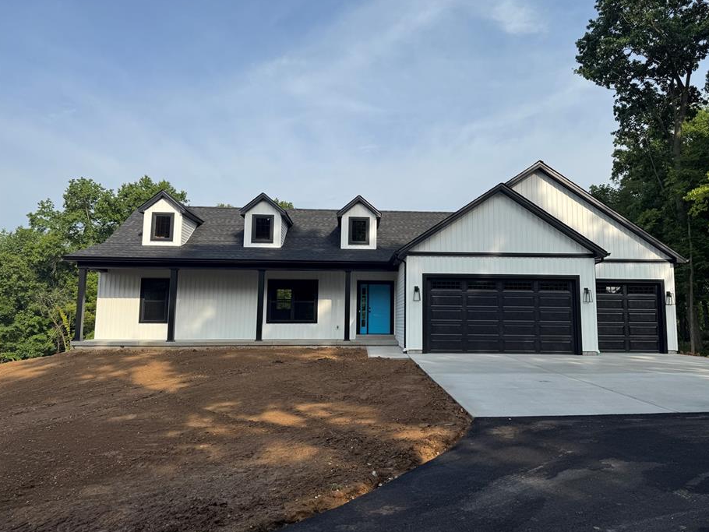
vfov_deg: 51.4
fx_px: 553
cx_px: 393
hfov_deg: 65.1
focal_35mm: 27
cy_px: 256
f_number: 1.78
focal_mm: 6.76
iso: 80
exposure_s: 1/3802
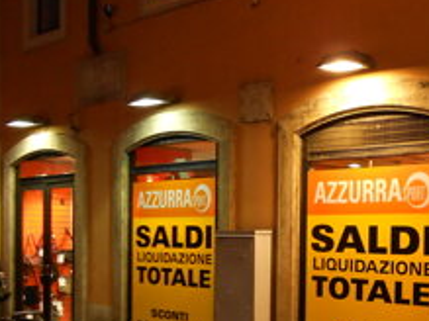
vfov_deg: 25.3
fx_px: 706
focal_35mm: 57
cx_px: 425
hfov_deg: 31.4
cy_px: 247
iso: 200
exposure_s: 1/25
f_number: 3.2
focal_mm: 4.6
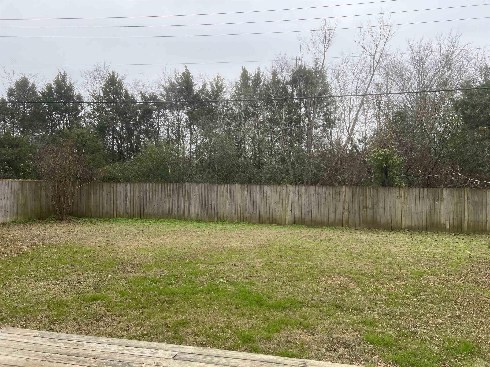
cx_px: 245
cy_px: 184
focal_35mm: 26
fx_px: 368
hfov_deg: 67.3
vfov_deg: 53.1
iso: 50
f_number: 1.5
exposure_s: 1/552
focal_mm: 5.7
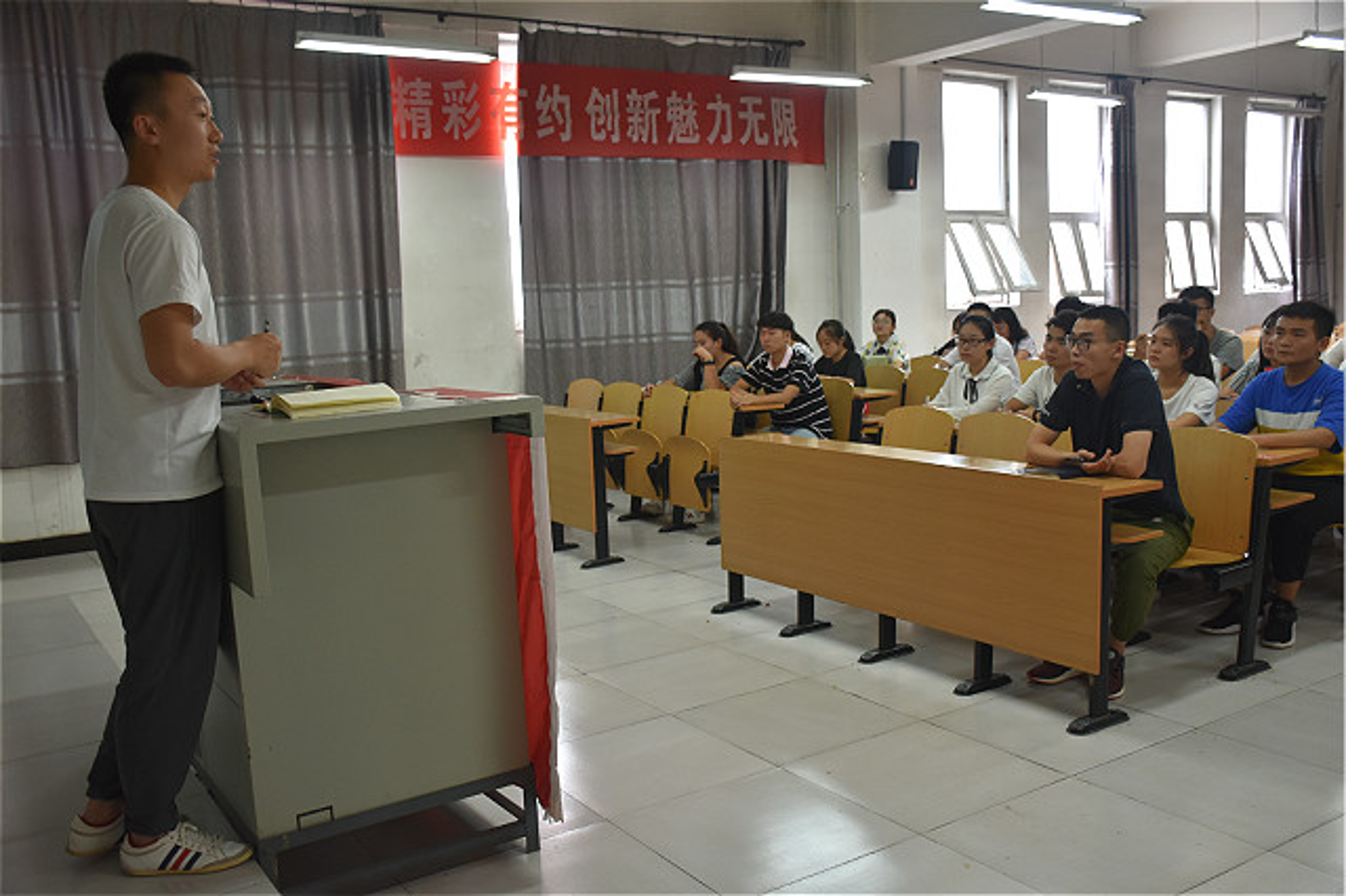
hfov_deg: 57.2
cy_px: 448
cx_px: 673
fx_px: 1233
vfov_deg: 39.9
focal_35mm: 33
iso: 450
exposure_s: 1/60
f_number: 4
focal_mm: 22
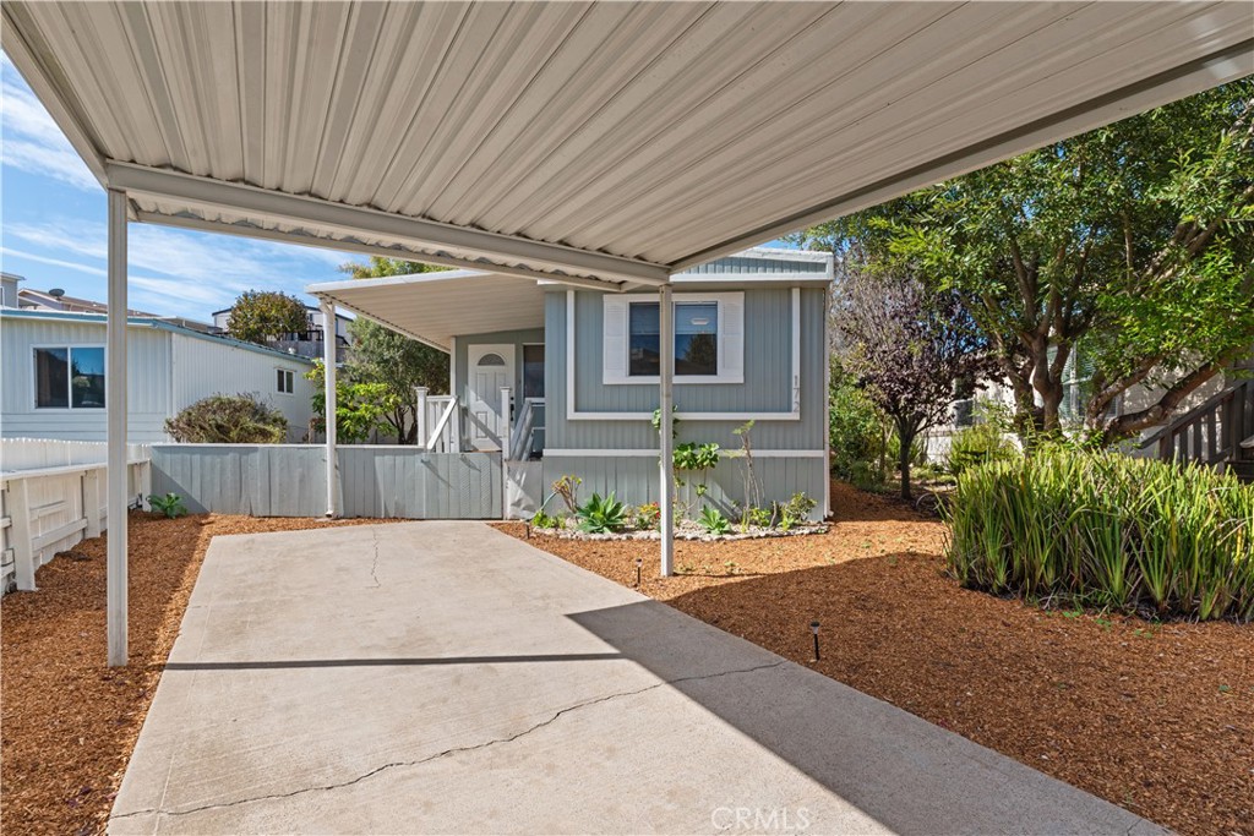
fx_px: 592
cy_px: 418
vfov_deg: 70.5
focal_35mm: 17
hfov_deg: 93.3
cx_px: 627
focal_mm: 17
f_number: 11
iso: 160
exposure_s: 1/180
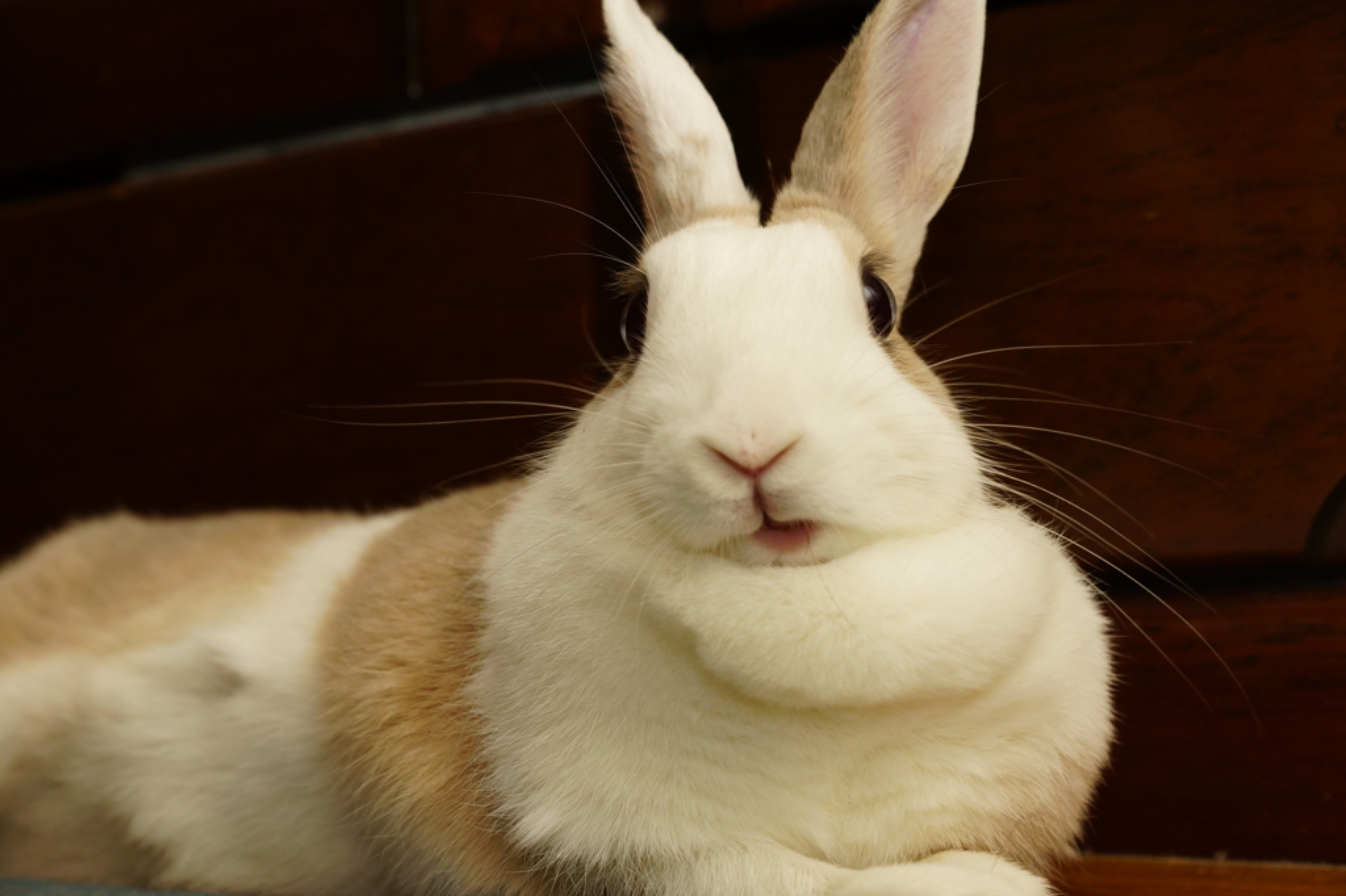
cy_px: 448
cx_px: 673
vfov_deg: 18.2
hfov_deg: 27.0
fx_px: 2803
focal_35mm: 75
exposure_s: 1/60
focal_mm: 50
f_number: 5.6
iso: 400
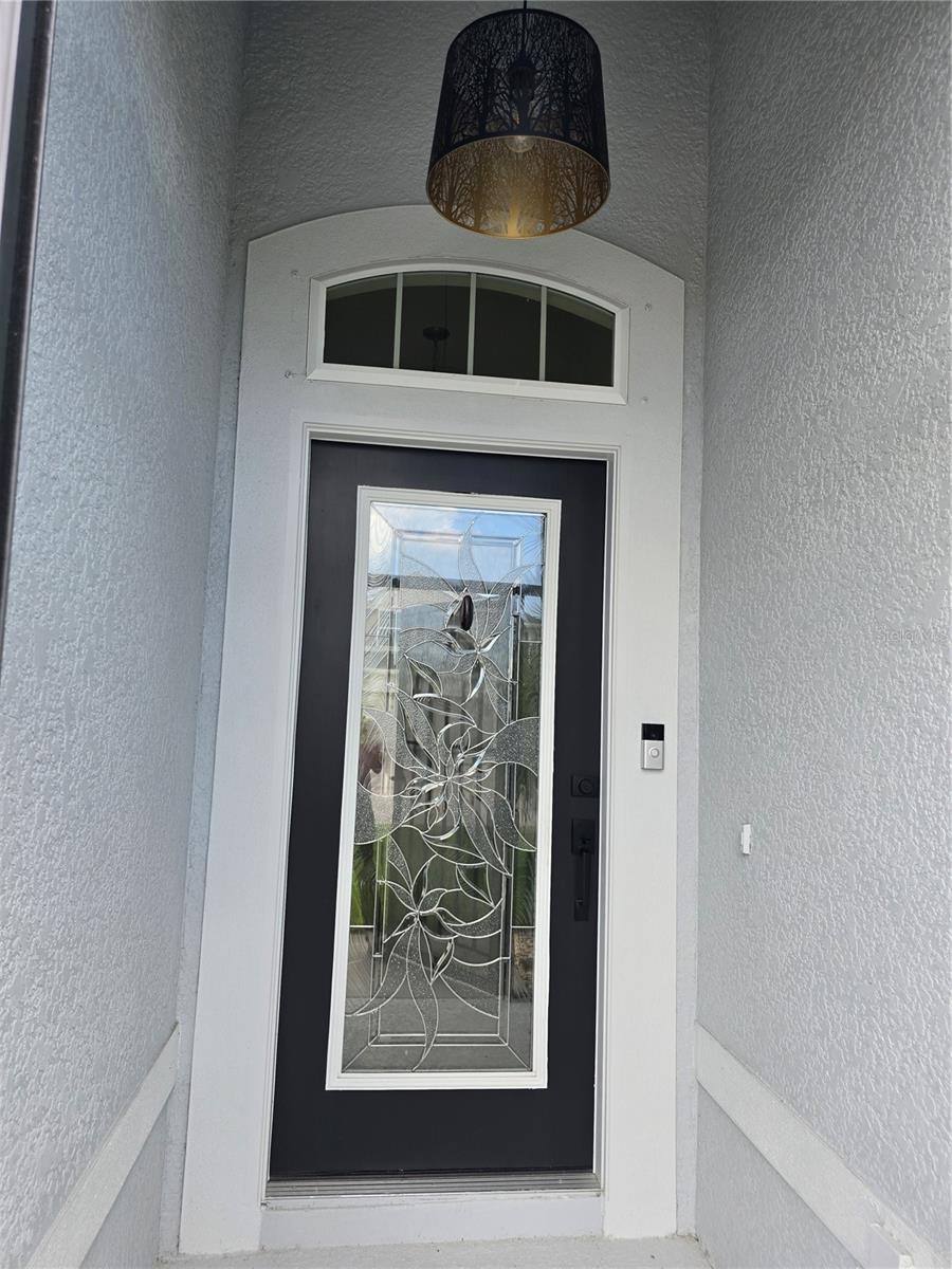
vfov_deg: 73.9
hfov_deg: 58.9
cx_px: 476
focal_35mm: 23
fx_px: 843
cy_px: 634
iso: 40
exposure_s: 1/180
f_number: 1.7
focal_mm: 6.3
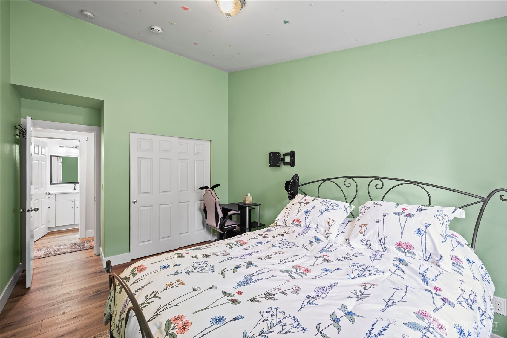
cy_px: 169
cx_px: 254
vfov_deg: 81.2
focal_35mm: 14
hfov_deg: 104.3
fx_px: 197
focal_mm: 14
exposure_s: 2
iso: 100
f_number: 8
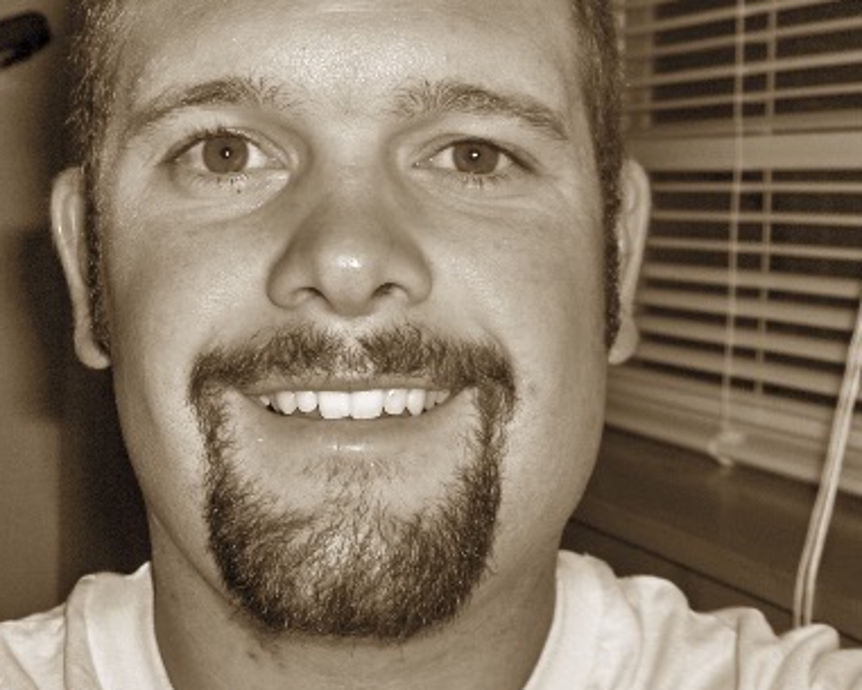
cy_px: 217
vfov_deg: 23.7
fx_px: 1633
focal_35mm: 64
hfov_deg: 29.5
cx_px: 337
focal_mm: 8
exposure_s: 1/60
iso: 100
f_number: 2.8
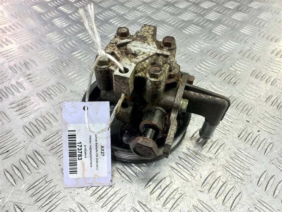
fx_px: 204
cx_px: 141
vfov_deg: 54.9
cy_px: 106
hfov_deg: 69.4
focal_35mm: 25
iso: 100
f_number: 1.8
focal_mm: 4.6
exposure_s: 1/50
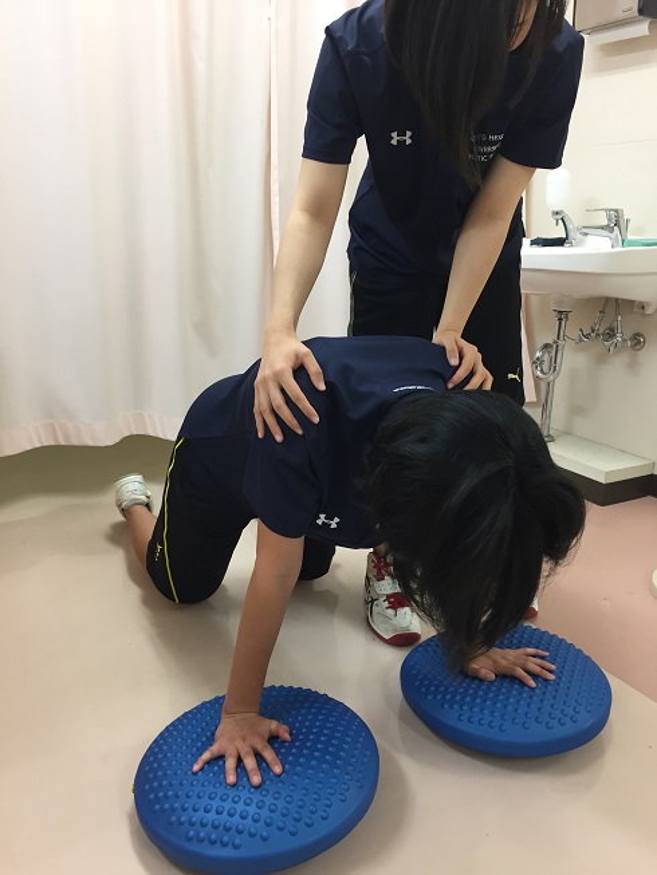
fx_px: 734
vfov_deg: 61.7
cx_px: 328
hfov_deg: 48.2
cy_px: 438
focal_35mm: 29
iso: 64
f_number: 2.2
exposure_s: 1/30
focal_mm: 4.15
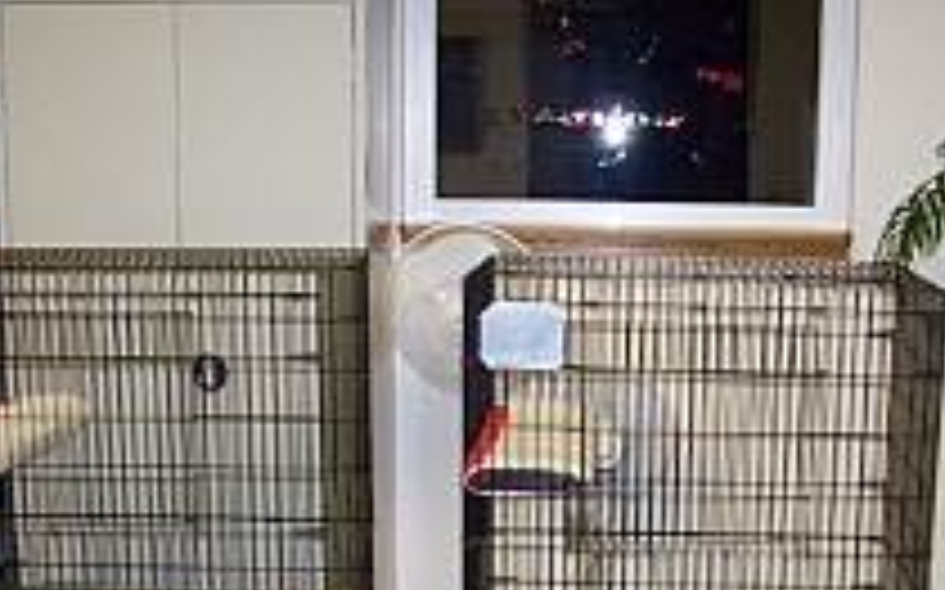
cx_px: 567
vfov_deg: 20.6
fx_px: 1596
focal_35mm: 62
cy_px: 495
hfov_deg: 32.9
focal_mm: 6
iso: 200
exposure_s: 1/64
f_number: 2.7
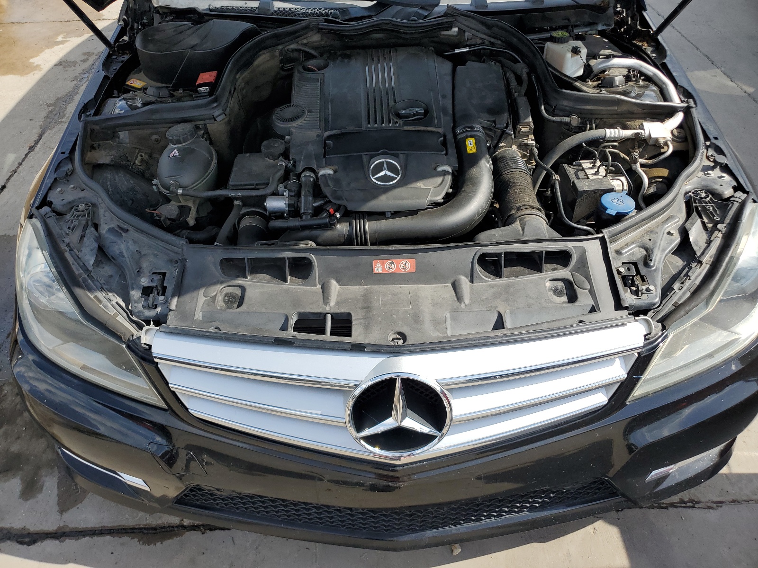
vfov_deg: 53.1
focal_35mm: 26
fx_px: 569
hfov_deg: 67.3
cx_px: 379
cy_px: 284
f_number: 1.5
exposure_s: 1/2000
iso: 50
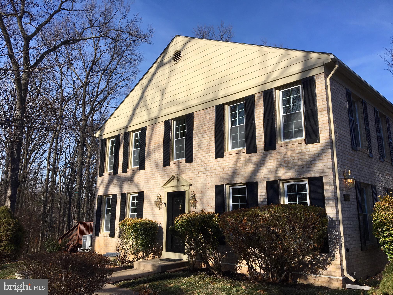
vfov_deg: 48.2
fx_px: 329
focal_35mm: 29
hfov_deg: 61.7
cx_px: 196
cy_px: 148
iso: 25
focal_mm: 4.15
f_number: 2.2
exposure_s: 1/1748
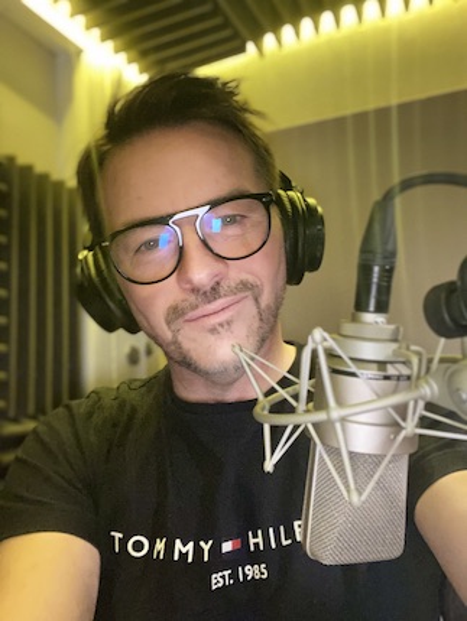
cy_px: 310
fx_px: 539
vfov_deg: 59.9
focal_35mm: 30
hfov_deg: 46.8
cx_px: 234
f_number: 2.2
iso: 500
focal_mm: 2.71
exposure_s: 1/22
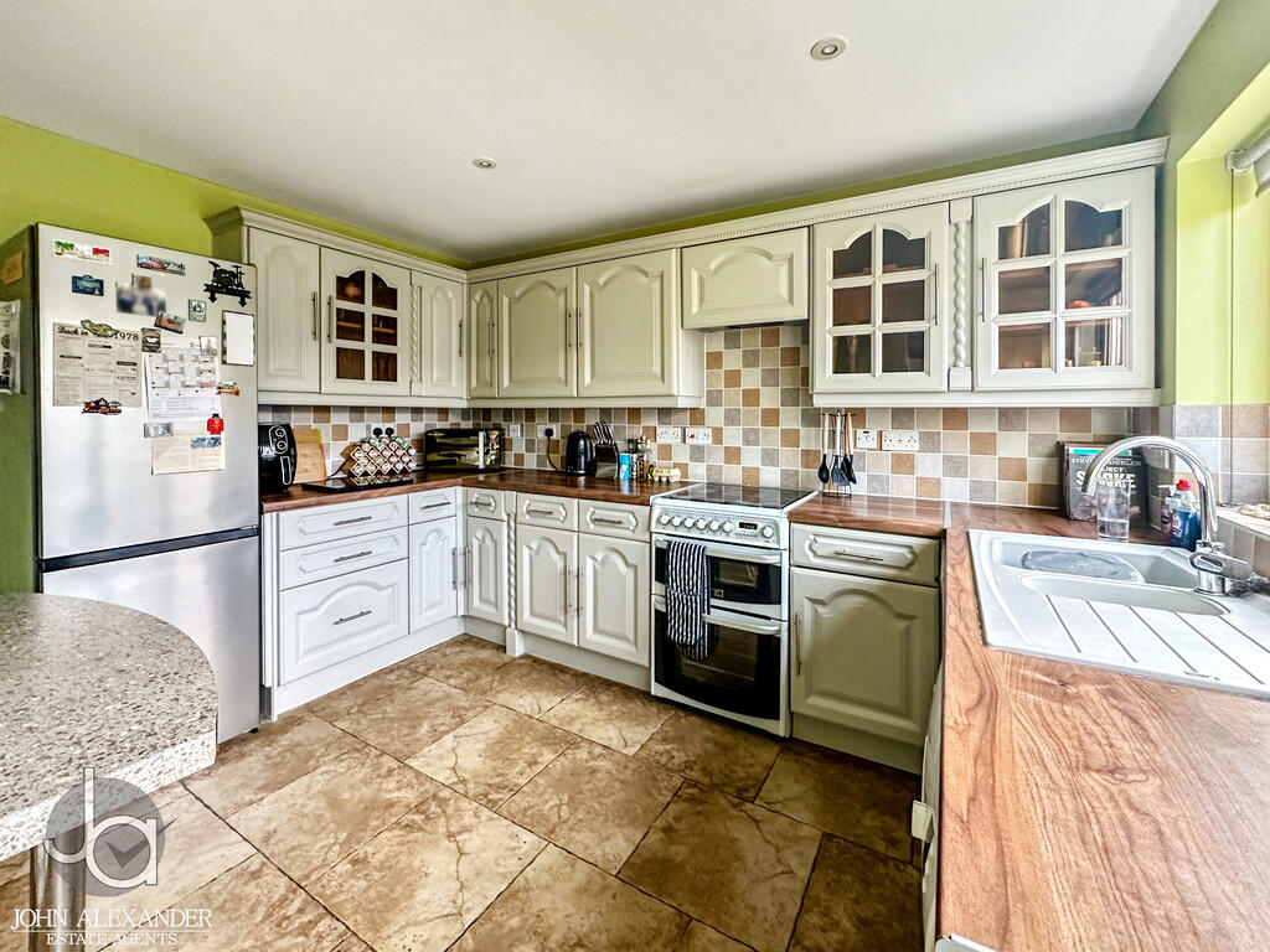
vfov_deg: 85.7
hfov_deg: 102.1
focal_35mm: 14
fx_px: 514
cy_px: 476
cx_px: 635
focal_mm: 2.22
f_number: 2.2
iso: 320
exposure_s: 1/90
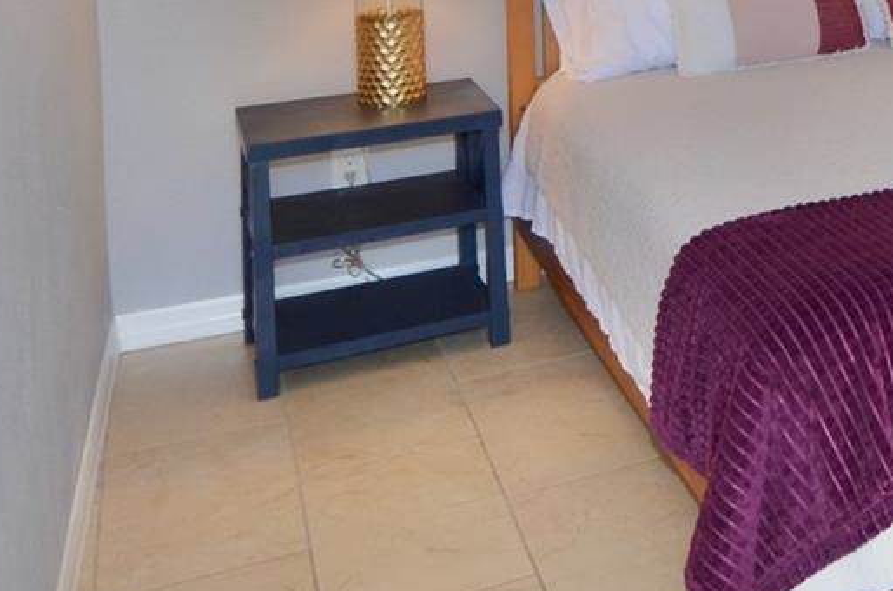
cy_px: -166
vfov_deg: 21.8
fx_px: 1386
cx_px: 1225
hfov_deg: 28.0
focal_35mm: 56
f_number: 4
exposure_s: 1/60
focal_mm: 12
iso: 360
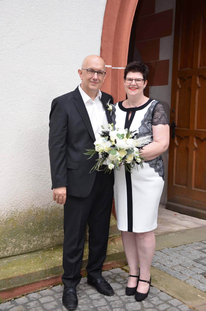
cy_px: 156
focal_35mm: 51
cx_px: 103
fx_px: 440
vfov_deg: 39.0
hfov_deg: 26.4
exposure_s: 1/160
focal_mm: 34
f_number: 4.2
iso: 200
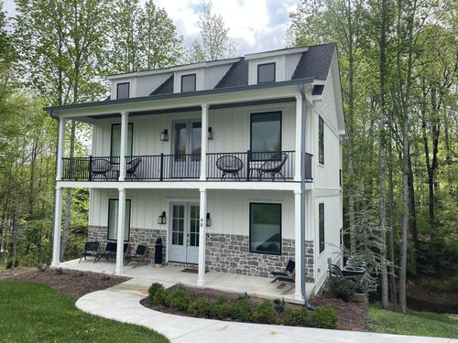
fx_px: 344
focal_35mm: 26
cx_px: 229
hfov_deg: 67.3
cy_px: 172
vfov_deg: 53.1
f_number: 1.6
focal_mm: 4.2
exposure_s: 1/1795
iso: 32
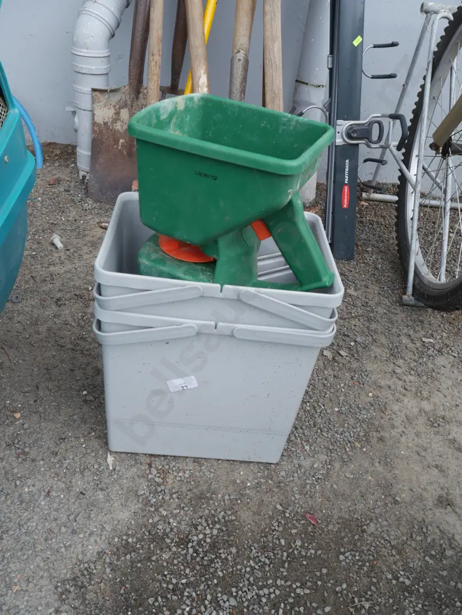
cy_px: 308
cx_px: 231
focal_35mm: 30
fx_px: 533
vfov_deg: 59.9
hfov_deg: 46.8
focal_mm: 15
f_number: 5.6
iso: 200
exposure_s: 1/125
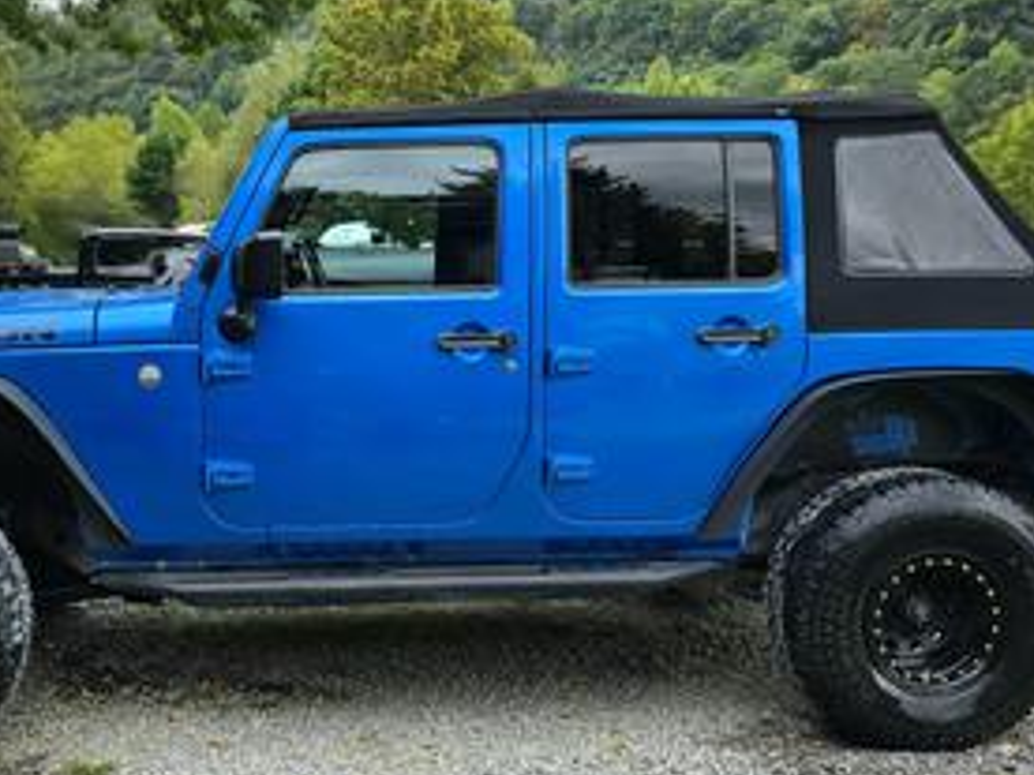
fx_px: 1255
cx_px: 393
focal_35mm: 42
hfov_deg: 44.5
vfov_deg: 34.3
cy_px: 423
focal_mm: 6.3
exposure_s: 1/182
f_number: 1.7
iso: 32
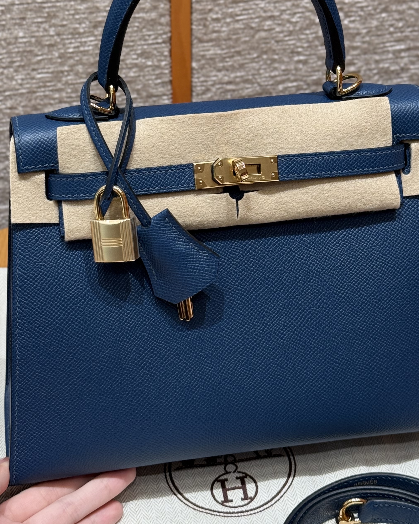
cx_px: 227
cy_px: 199
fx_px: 1163
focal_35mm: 75
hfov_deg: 20.4
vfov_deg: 25.3
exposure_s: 1/68
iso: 100
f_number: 1.78
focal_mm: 6.76
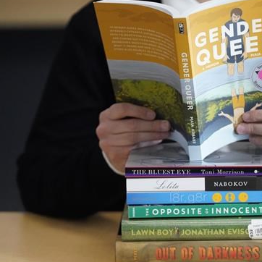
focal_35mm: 194
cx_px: 206
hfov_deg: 9.0
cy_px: 124
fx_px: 1661
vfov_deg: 9.0
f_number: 2.8
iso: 12800
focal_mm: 127
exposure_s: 1/2000
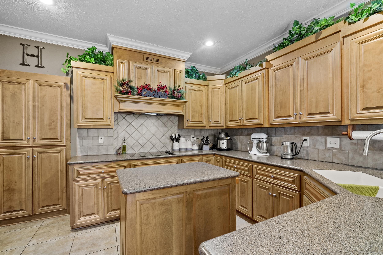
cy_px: 128
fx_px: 160
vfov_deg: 77.3
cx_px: 192
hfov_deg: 100.4
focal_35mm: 15
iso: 400
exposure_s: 1.5
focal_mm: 10
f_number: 8
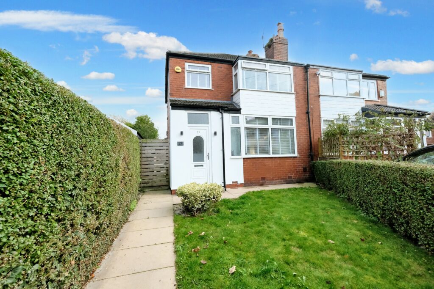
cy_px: 144
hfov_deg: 100.4
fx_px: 181
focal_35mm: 15
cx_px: 217
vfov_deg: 77.3
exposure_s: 1/3200
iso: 4000
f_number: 5.6
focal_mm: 10
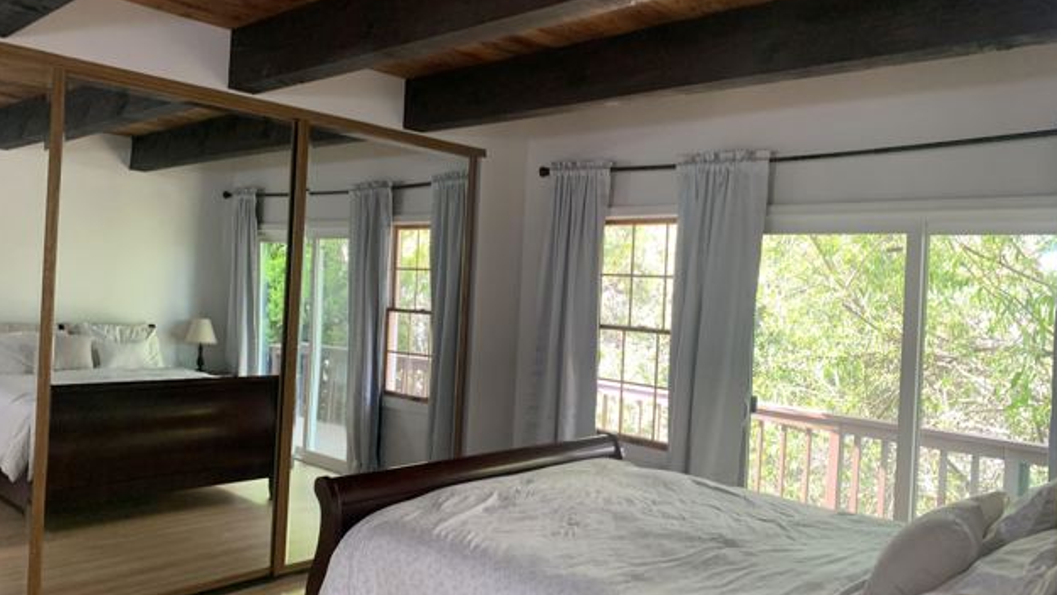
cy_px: 298
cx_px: 536
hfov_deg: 66.0
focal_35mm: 29
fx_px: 813
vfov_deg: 40.2
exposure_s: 1/60
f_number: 1.8
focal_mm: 4.25
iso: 125
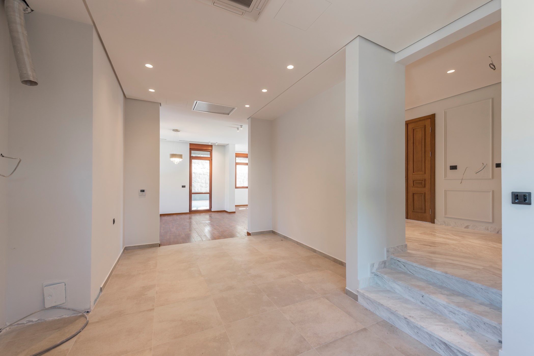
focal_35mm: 14
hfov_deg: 104.2
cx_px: 267
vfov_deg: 81.3
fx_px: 208
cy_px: 178
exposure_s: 1/8
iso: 64
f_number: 5.6
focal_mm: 14
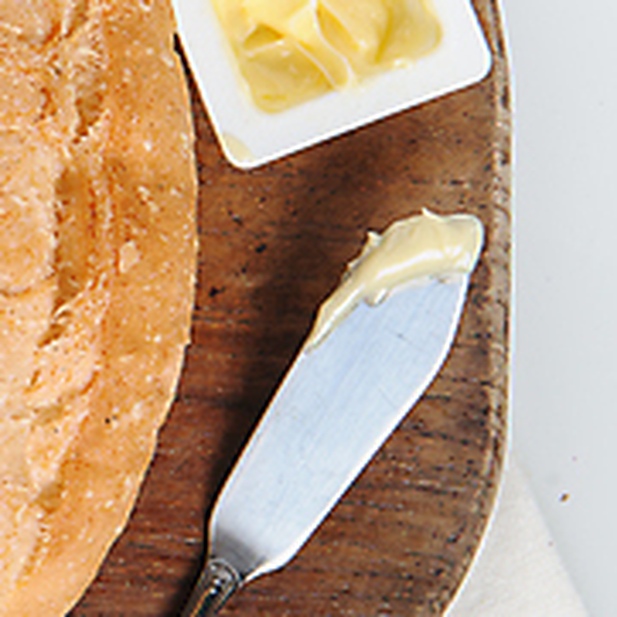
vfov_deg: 8.8
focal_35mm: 198
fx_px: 3993
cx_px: -375
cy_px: 239
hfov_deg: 8.6
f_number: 18
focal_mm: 70
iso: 200
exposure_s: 1/125
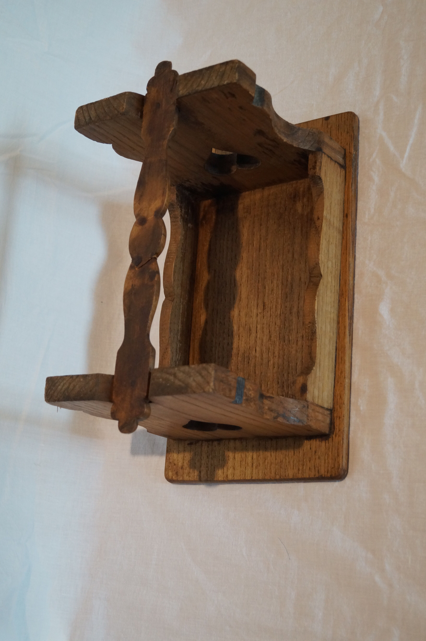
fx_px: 925
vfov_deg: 38.2
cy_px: 320
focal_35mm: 52
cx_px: 213
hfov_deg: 25.9
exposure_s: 1/60
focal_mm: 35
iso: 1000
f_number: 5
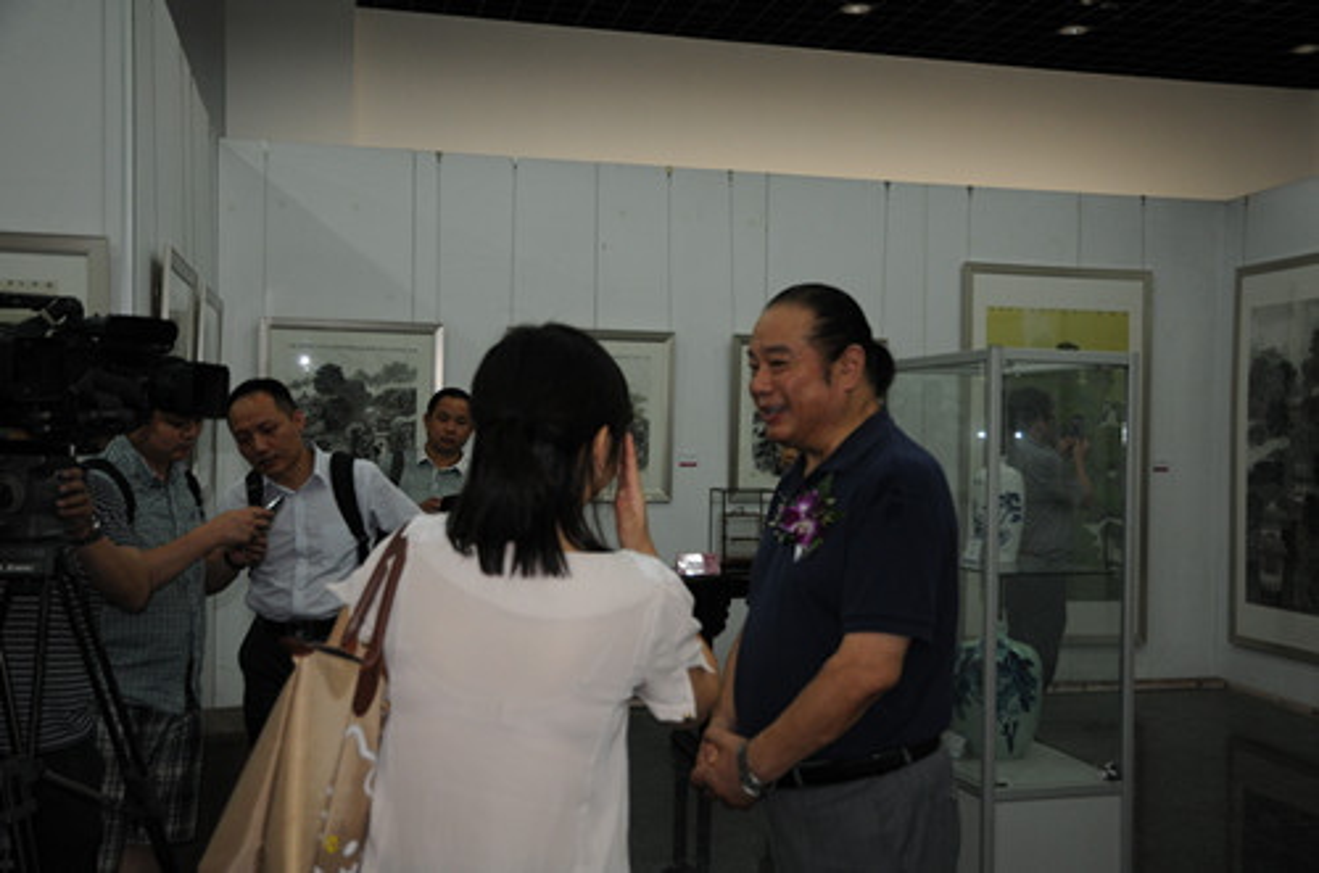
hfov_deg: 51.4
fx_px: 1371
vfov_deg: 35.3
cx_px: 660
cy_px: 436
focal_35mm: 38
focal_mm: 25
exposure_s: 1/100
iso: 500
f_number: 4
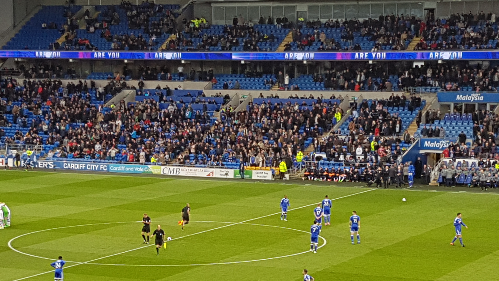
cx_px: 228
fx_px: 437
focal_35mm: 33
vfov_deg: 34.9
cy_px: 208
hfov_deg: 59.4
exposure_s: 1/141
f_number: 1.7
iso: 40
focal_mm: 4.2
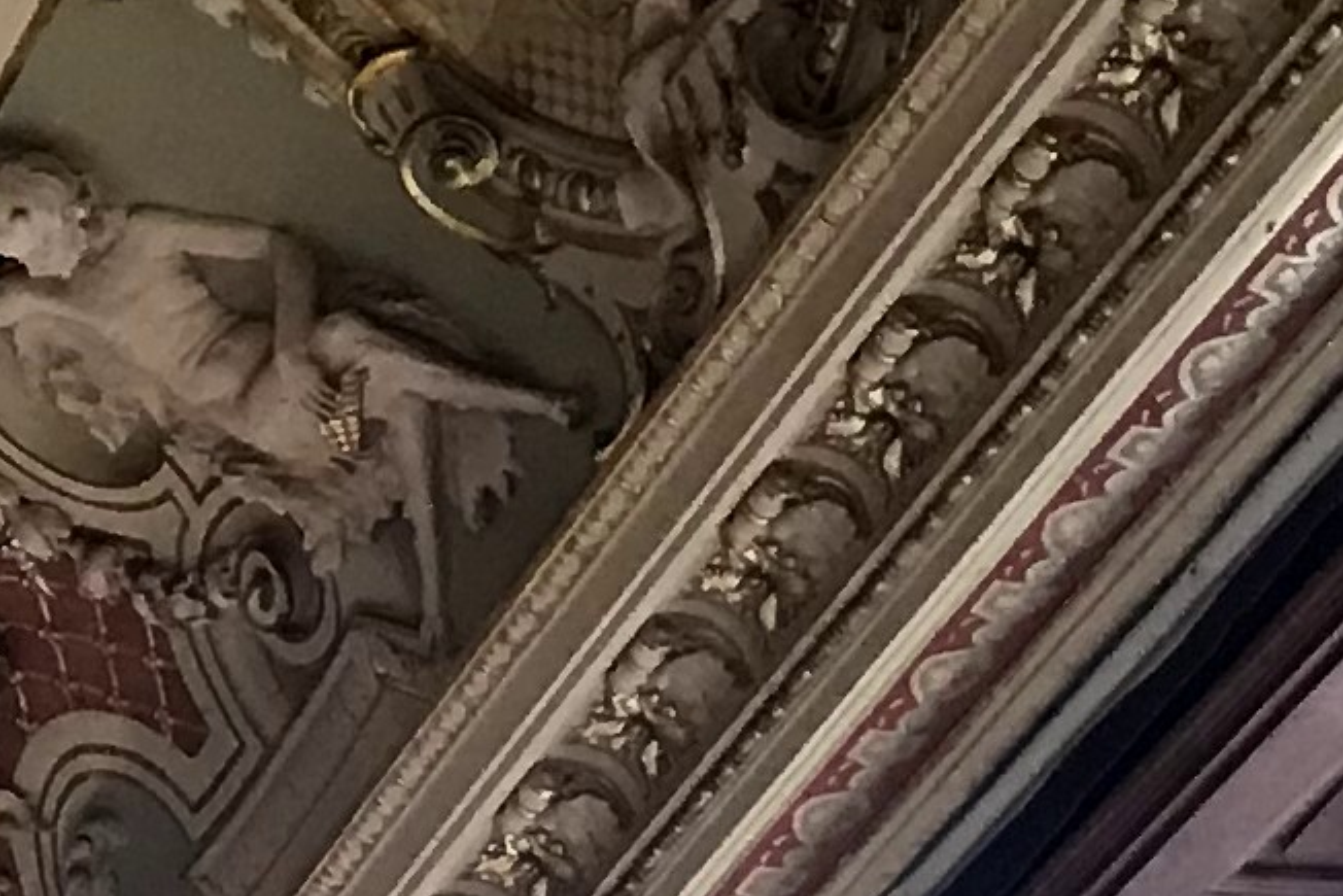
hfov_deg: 10.1
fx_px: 6716
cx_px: -1755
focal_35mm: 180
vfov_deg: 7.6
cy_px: 1022
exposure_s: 1/17
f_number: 1.8
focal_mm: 3.99
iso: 50
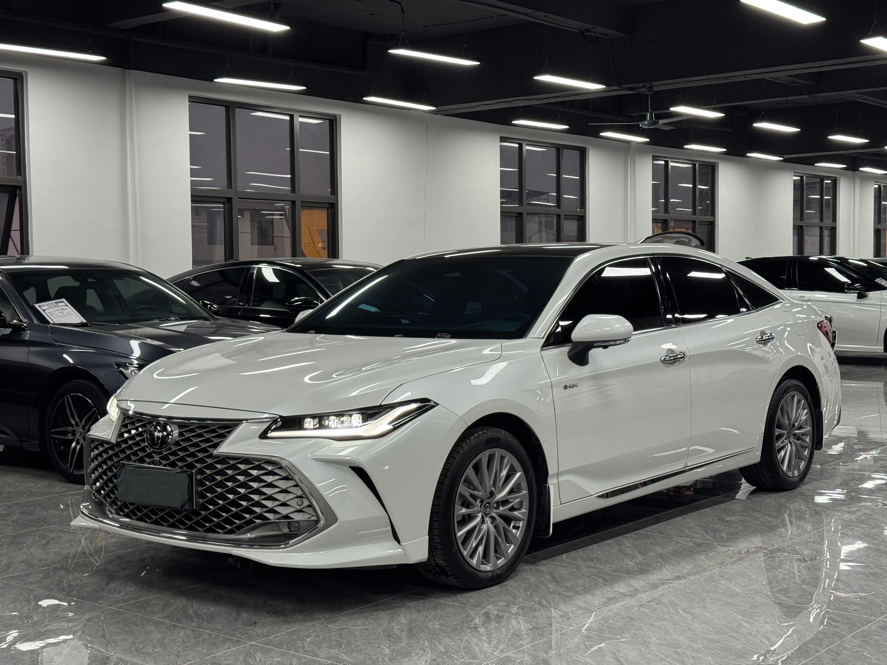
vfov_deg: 29.7
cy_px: 326
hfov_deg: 38.9
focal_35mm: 49
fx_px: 1255
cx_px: 447
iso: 100
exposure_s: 1/81
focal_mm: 6.76
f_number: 1.78
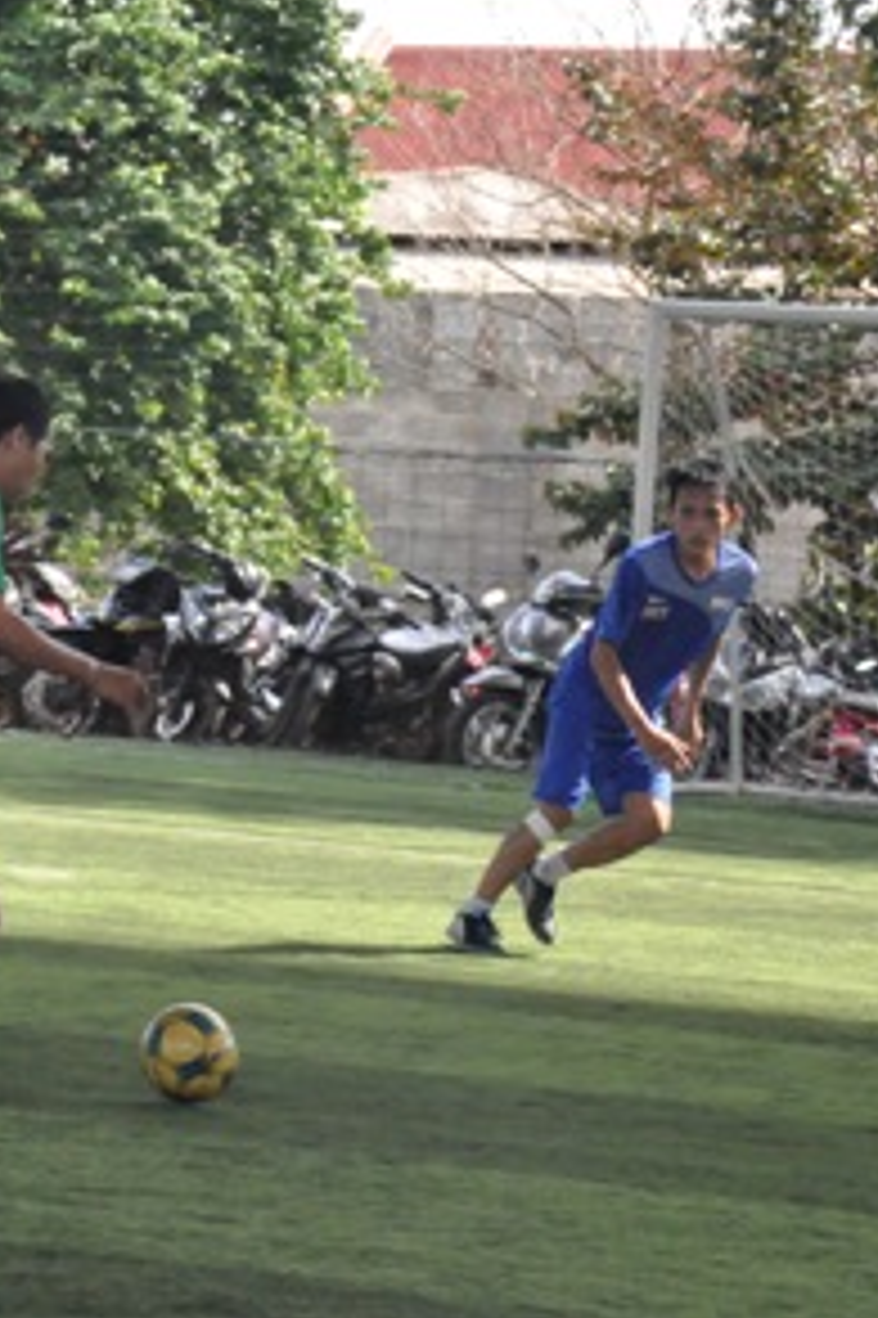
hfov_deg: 8.5
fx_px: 5860
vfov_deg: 12.8
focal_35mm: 160
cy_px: 657
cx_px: -113
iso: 3200
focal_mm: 70
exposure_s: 1/640
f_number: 13
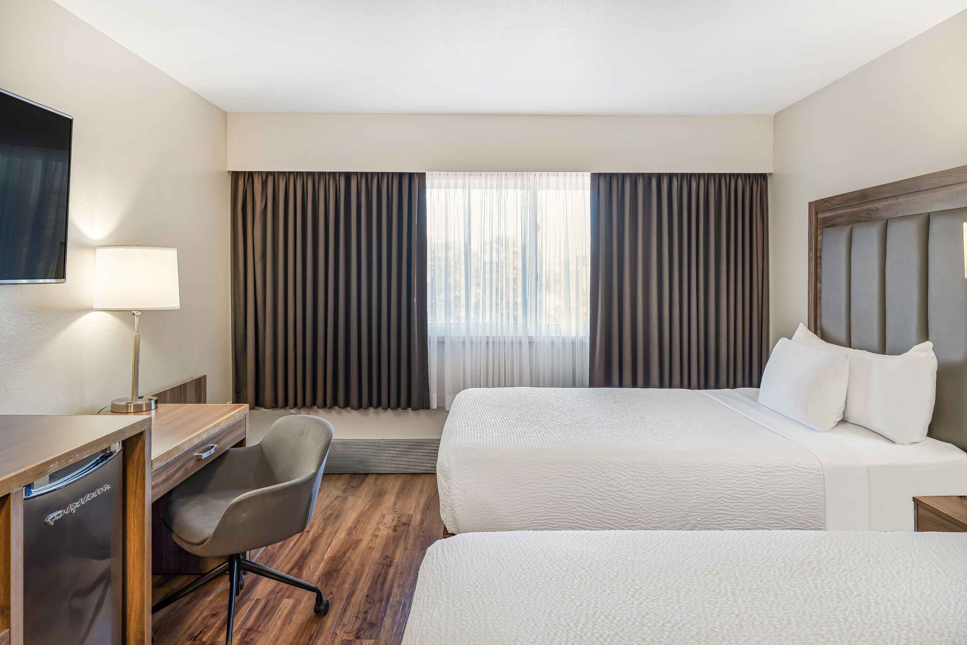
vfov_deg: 56.8
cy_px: 322
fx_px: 596
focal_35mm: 22
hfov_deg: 78.1
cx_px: 484
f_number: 6.3
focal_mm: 22.2
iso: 200
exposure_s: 1/5
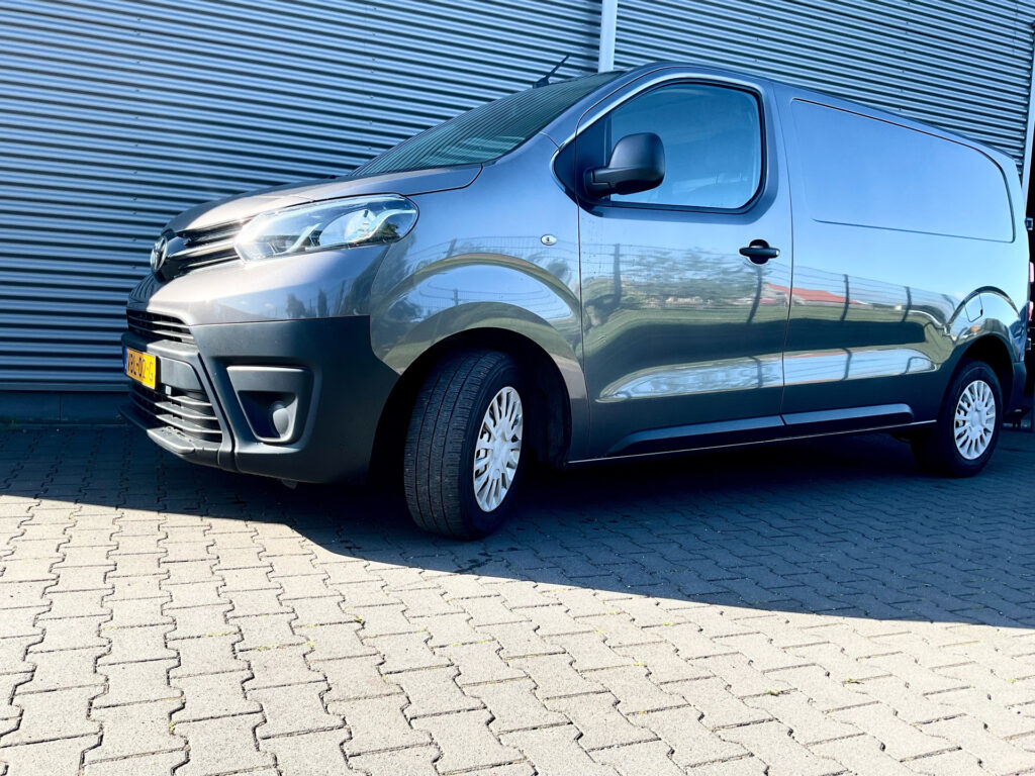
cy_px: 388
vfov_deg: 48.2
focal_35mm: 29
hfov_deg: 61.7
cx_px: 518
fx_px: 867
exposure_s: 1/264
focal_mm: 3
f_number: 1.8
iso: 16
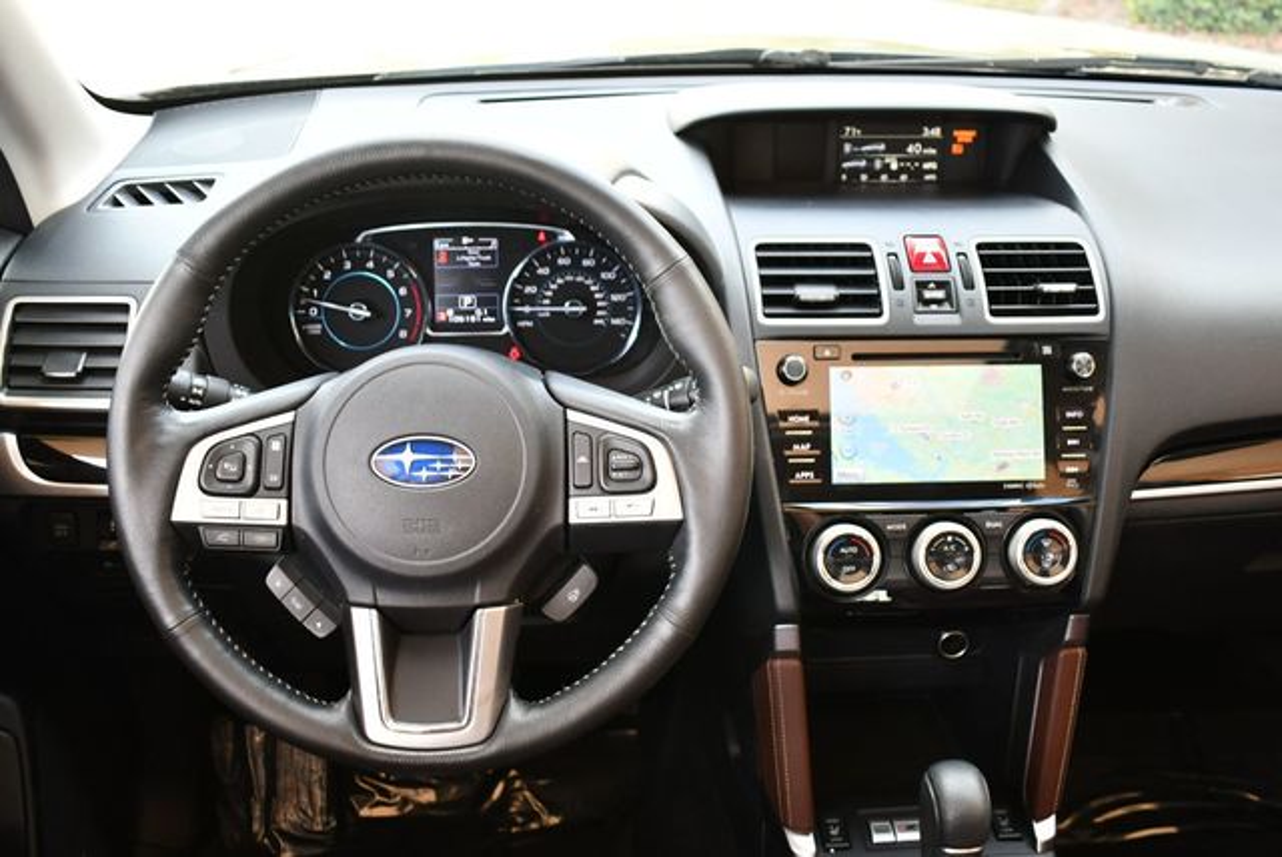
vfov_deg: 36.9
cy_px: 428
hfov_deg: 53.1
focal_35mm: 36
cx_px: 641
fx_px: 1283
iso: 800
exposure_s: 1/250
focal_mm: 18
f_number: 3.5
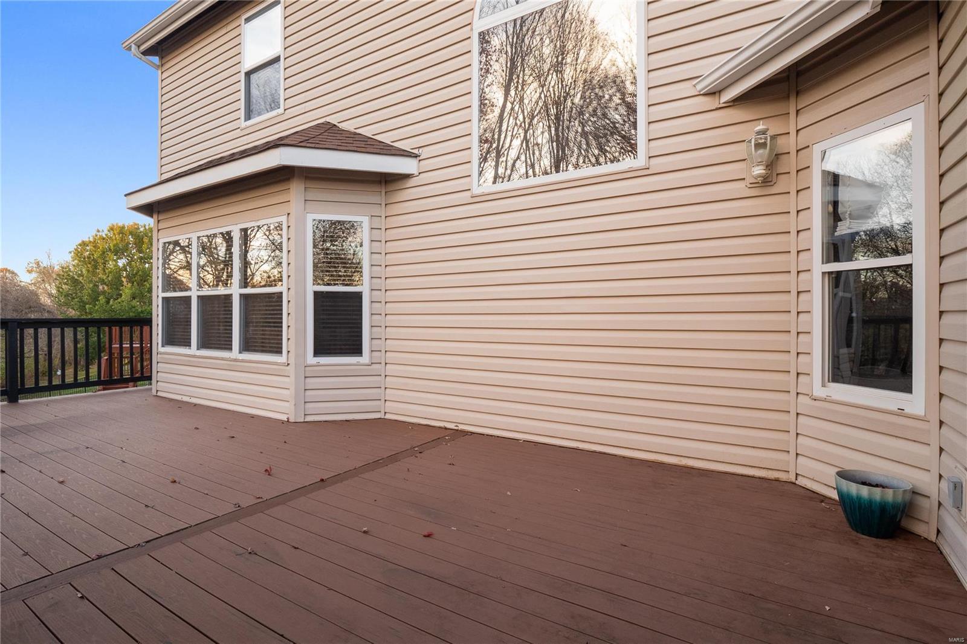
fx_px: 483
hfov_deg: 90.0
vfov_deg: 67.4
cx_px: 484
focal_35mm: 18
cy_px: 322
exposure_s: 1/15
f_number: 8
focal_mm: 9
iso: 400
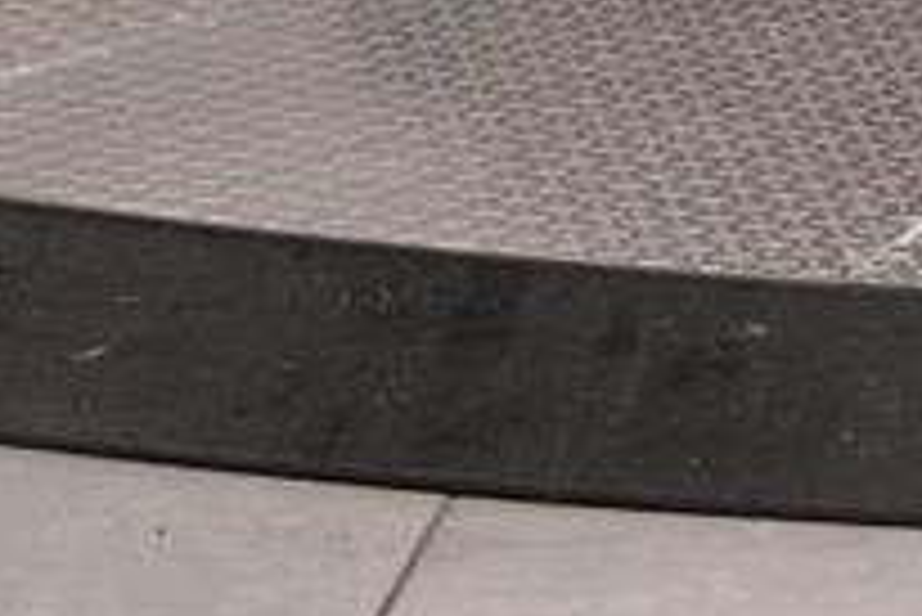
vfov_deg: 4.0
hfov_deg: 5.8
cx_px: 2298
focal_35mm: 338
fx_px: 8650
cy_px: -884
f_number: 6.3
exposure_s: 1/125
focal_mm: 45
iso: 200
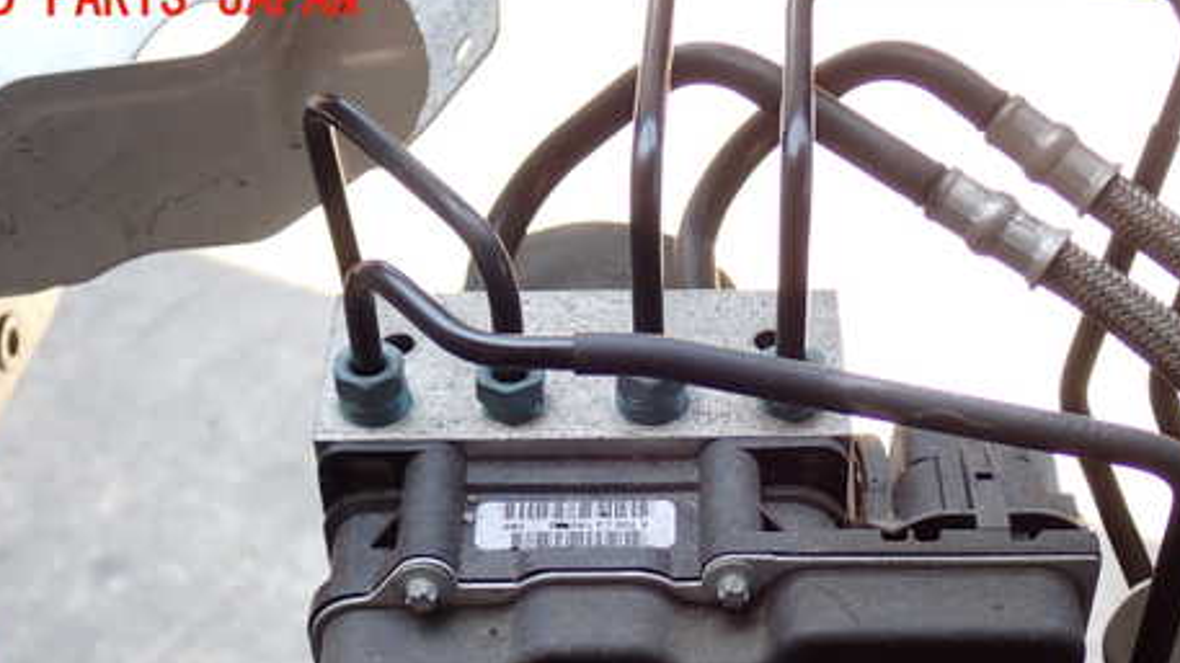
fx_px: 1971
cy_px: 547
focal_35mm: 63
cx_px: 664
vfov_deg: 18.9
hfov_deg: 33.3
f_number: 2.9
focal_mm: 7.84
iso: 125
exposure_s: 1/80
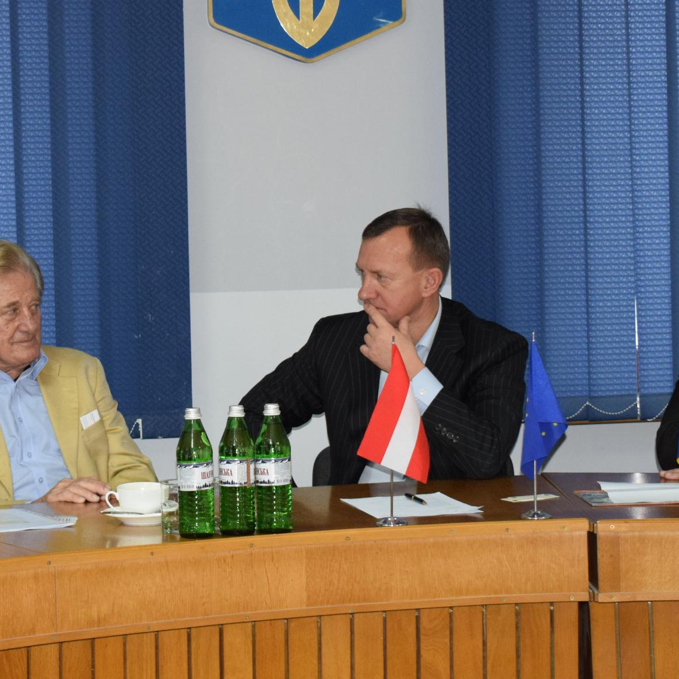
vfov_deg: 16.5
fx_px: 2330
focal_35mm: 105
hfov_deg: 16.5
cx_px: 238
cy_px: 220
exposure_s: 1/60
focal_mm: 40
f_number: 5
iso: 1600
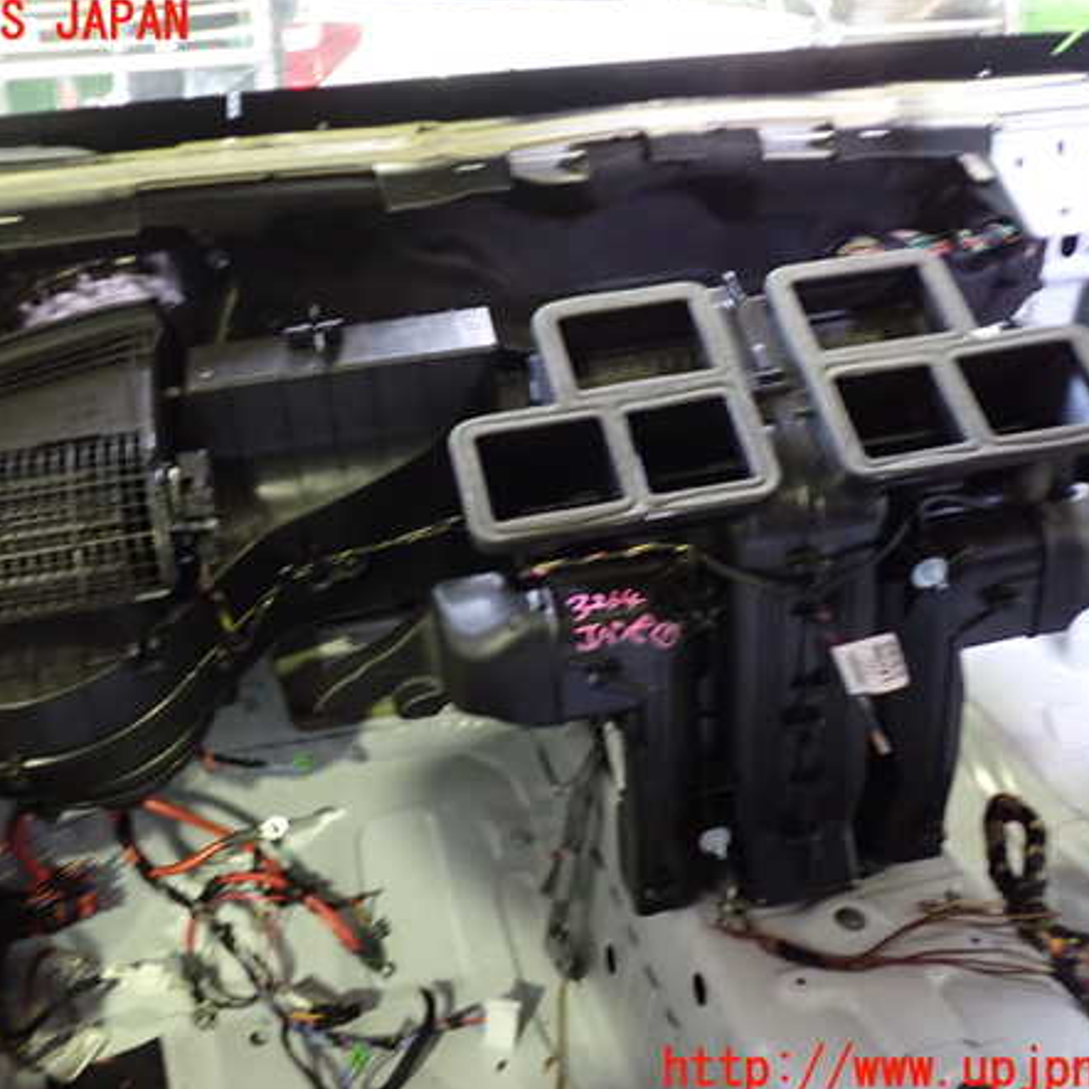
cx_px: 480
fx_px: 1281
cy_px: 547
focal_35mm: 36
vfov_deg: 46.0
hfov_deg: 46.0
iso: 800
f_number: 2.3
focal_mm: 5.4
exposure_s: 1/20
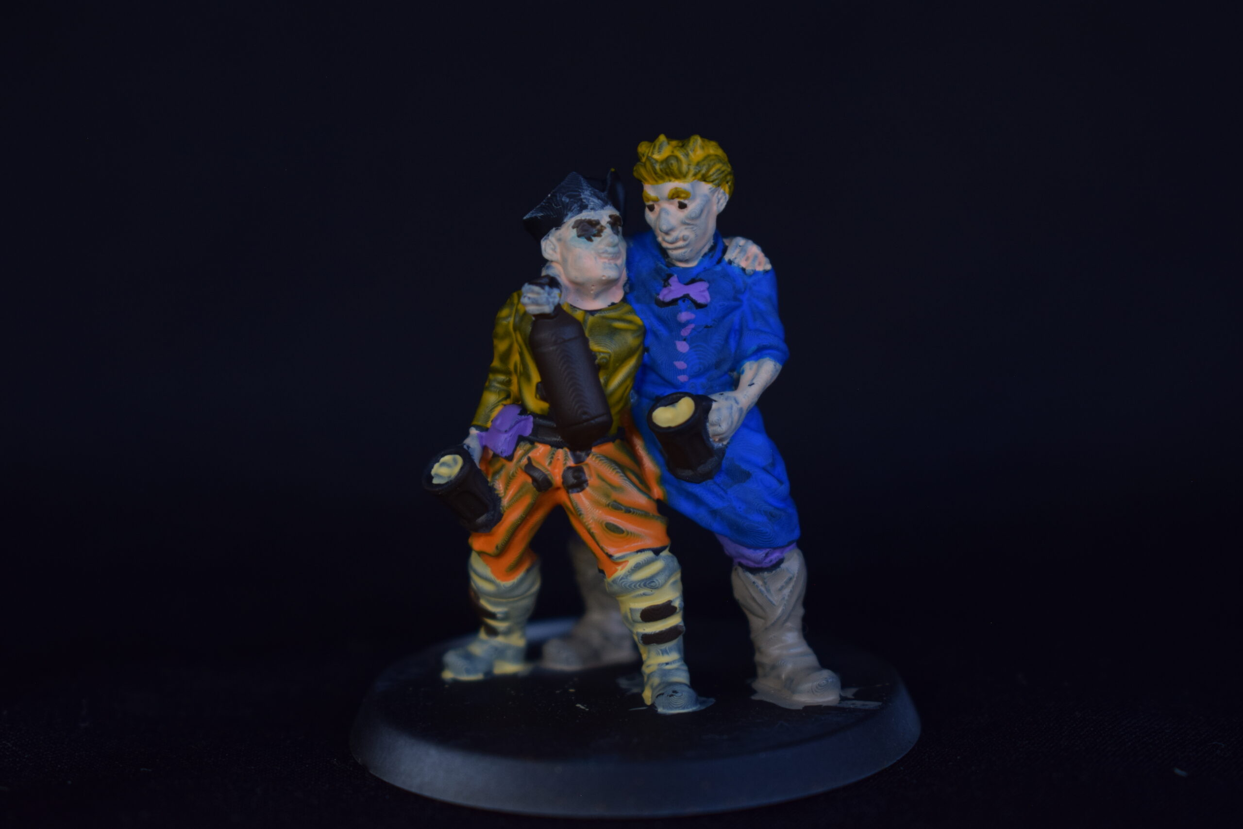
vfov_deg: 16.6
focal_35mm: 82
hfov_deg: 24.6
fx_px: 2848
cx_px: 622
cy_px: 414
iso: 400
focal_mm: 55
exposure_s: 1/30
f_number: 5.6
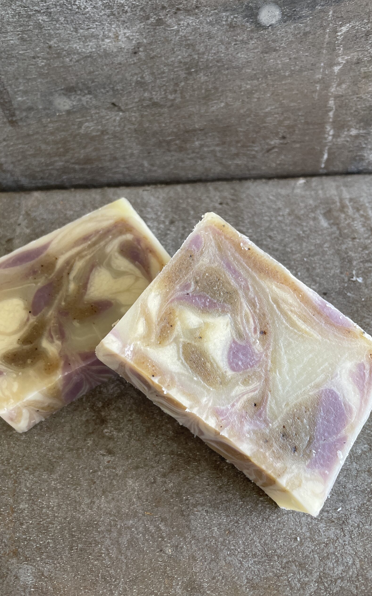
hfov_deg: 44.5
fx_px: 454
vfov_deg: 66.5
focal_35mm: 28
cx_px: 170
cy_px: 302
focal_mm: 4.2
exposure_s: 1/112
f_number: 1.6
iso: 125
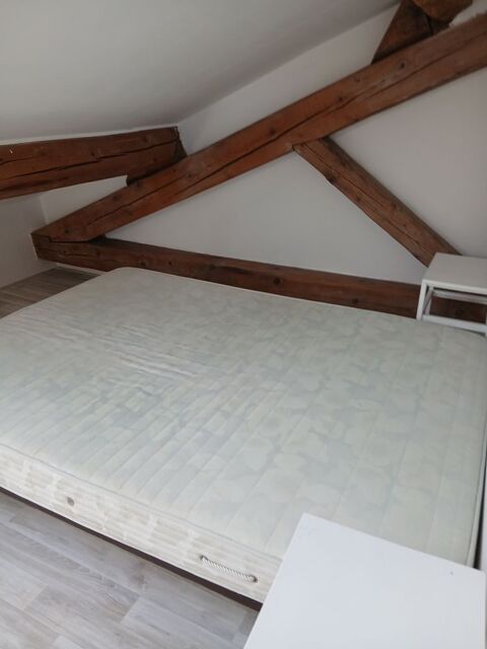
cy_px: 324
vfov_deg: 67.3
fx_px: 488
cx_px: 244
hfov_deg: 53.1
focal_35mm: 26
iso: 64
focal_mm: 3.98
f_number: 1.8
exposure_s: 1/50
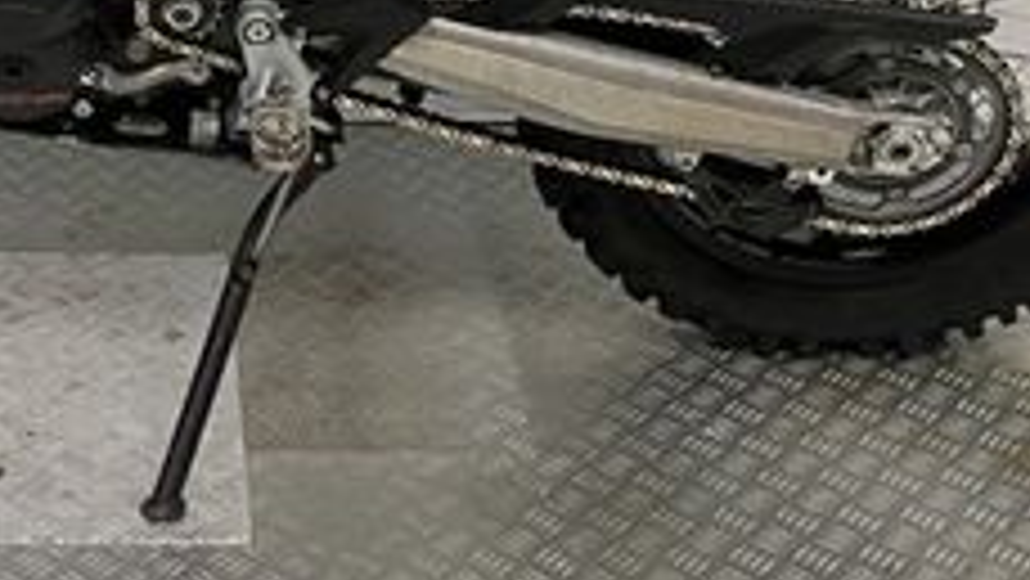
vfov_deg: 13.6
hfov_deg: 26.2
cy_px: -490
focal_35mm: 79
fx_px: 2158
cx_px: 171
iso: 80
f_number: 1.6
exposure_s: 1/50
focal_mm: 5.1
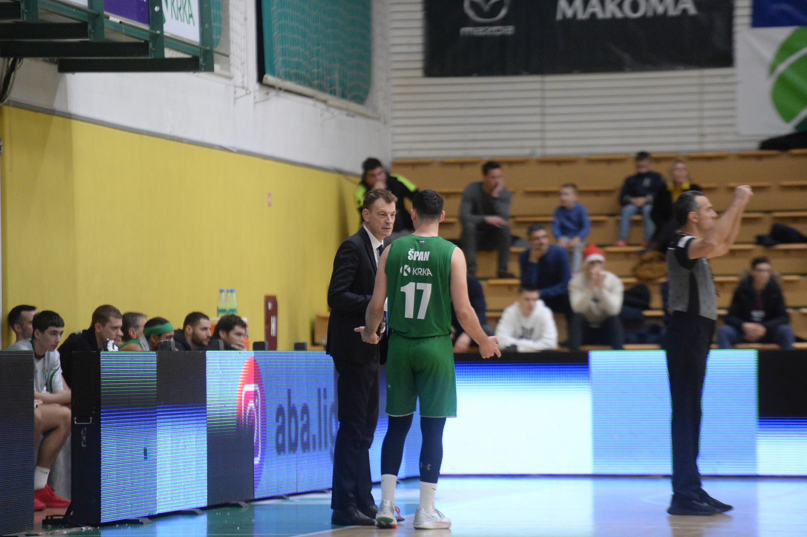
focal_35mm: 200
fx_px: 4481
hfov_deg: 10.3
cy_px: 268
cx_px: 404
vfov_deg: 6.9
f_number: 2.8
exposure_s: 1/1000
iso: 6400
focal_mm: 200
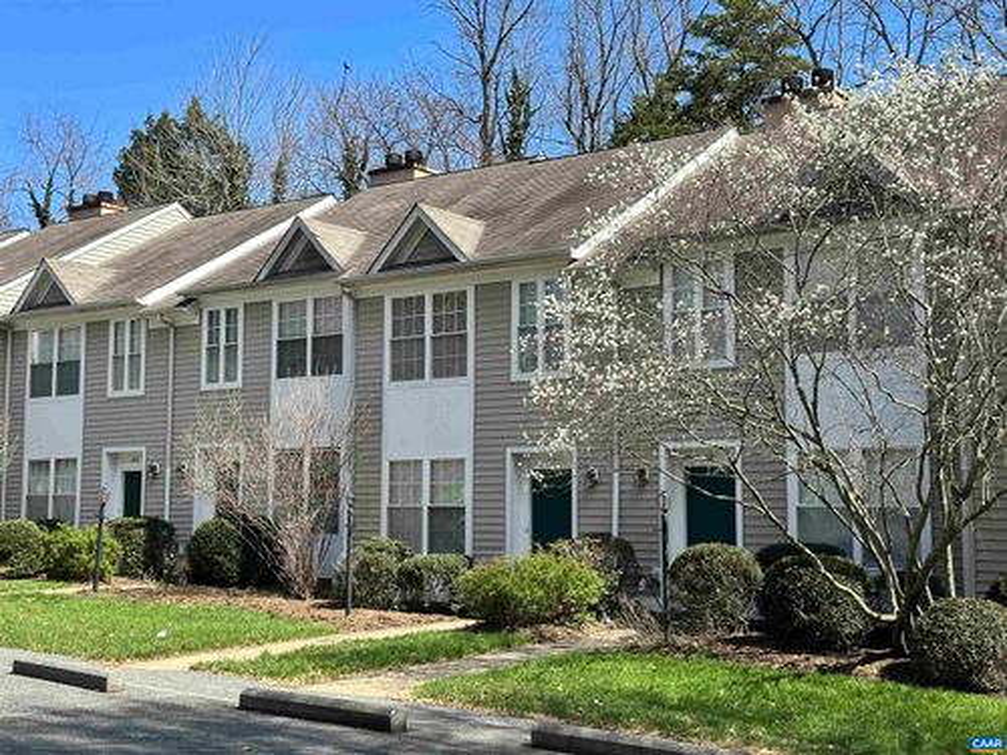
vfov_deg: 30.3
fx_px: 1396
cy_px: 378
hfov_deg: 39.7
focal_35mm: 48
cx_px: 504
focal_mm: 6.86
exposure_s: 1/1916
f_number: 1.78
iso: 64
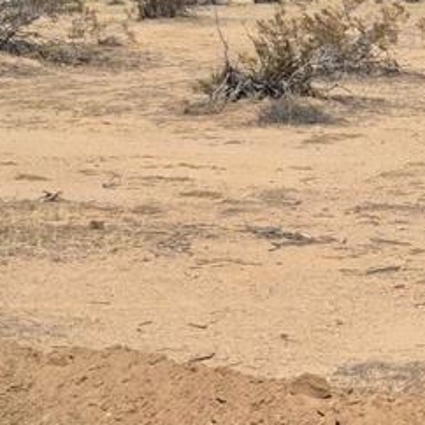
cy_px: 293
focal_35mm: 126
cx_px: 765
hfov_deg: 12.6
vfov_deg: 13.8
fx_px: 1750
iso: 25
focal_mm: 5.4
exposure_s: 1/3280
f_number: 1.8
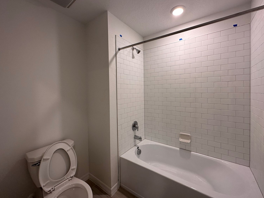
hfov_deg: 98.2
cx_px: 135
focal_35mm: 15
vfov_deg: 81.7
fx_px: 114
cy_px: 94
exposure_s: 1/120
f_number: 2.2
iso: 160
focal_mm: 2.22
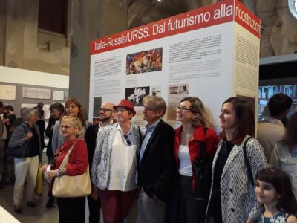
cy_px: 112
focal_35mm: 27
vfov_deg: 51.4
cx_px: 148
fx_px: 232
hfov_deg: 65.3
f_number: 1.7
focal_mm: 3.71
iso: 200
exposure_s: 1/50
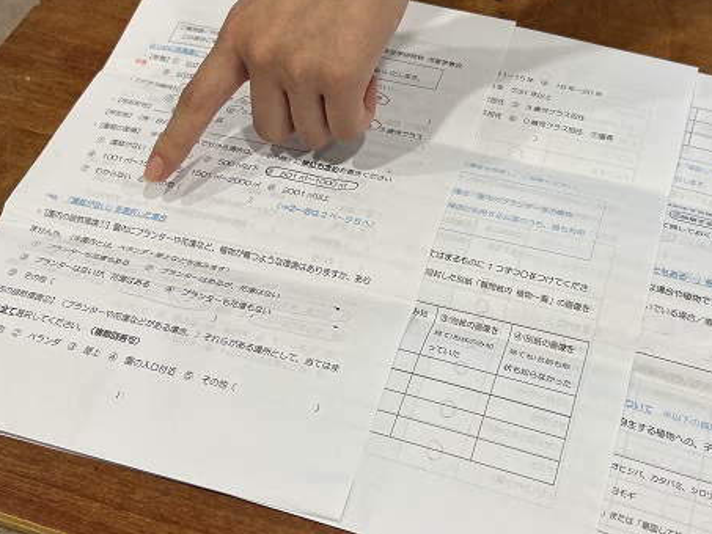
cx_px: 456
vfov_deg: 33.6
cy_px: 272
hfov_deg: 43.4
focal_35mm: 43
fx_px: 885
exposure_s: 1/100
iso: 80
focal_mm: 5.7
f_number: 1.5
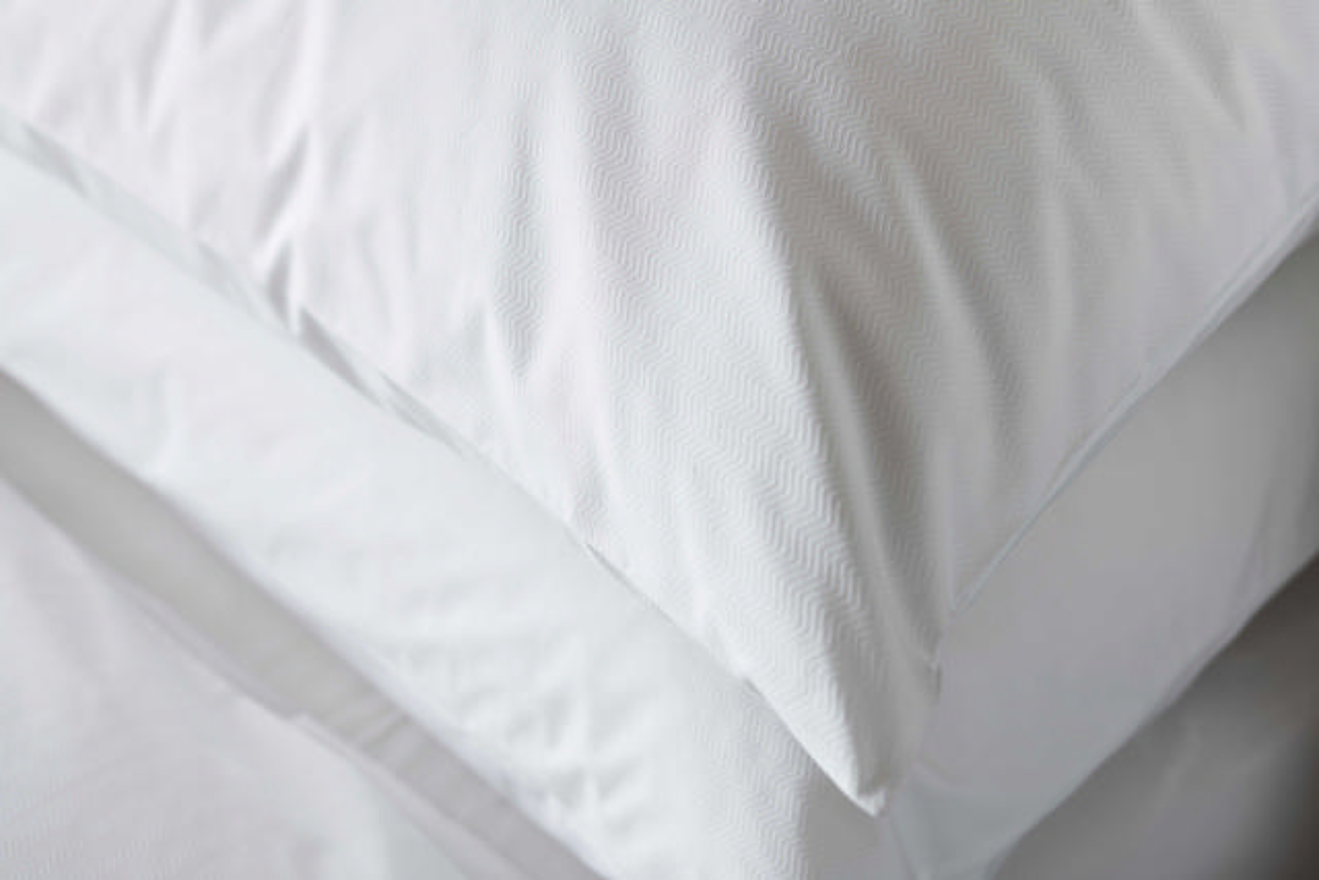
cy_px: 440
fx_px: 1832
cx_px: 660
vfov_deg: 27.0
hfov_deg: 39.6
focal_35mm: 50
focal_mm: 50
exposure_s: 1/2
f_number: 4
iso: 100
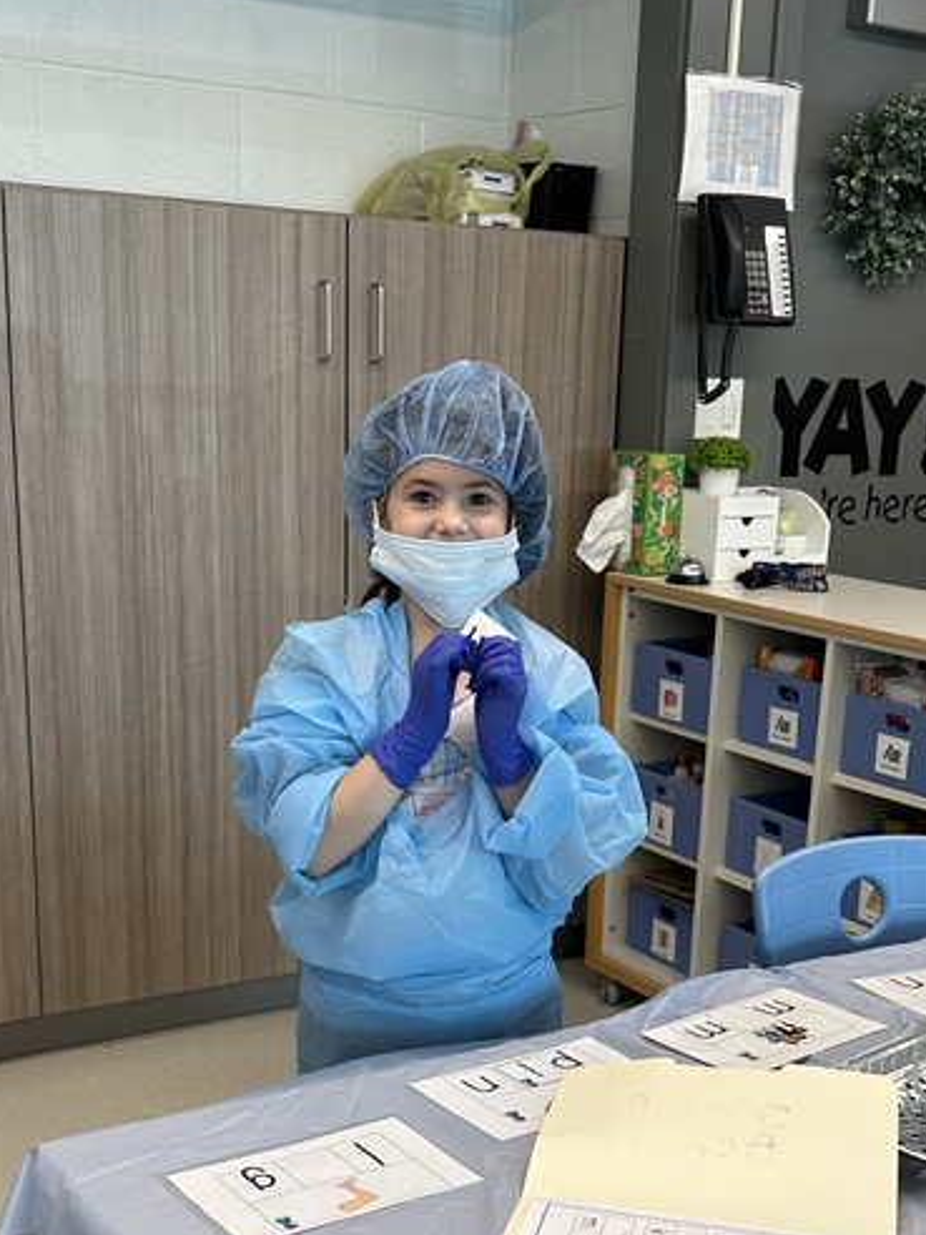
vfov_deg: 37.2
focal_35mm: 50
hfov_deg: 29.1
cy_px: 936
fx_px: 1783
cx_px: 545
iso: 80
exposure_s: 1/100
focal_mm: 6.86
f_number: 1.78
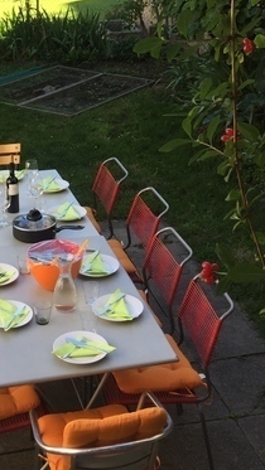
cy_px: 54
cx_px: 64
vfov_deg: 31.0
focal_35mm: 65
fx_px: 811
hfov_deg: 18.4
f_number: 2.2
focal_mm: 4.15
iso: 32
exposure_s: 1/295
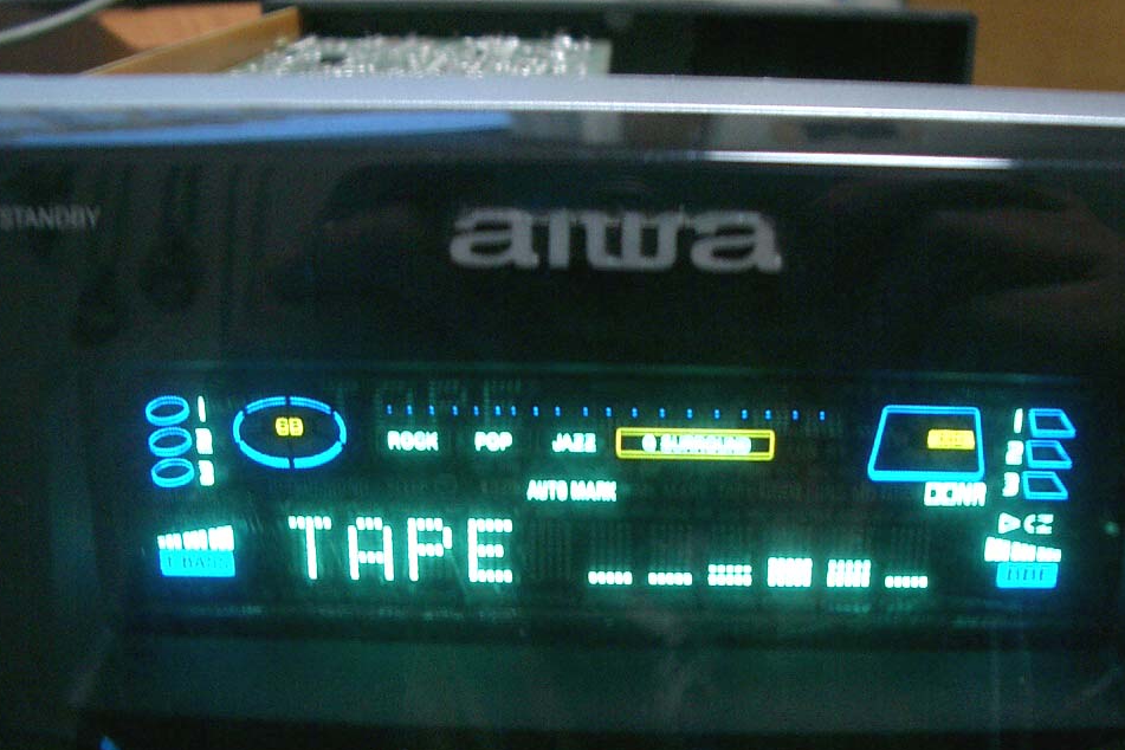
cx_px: 569
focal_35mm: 49
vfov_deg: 27.4
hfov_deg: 40.3
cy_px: 483
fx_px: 1531
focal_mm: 5.8
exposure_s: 1/8
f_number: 2.6
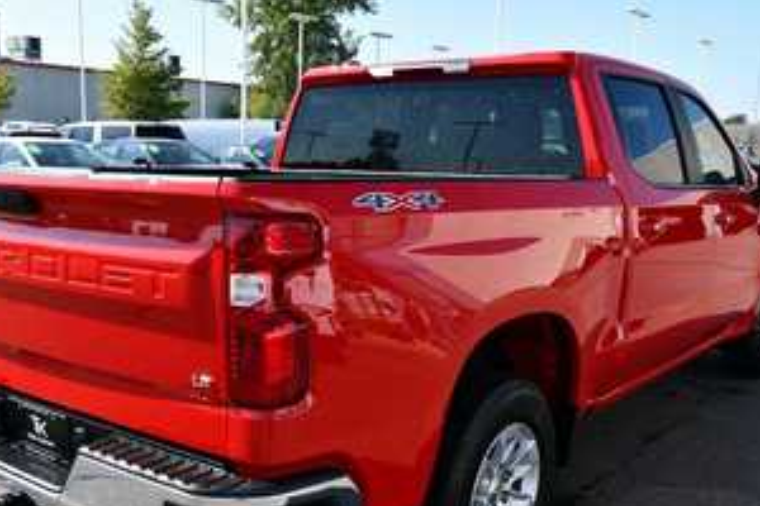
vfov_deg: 33.1
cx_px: 352
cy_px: 333
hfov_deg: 48.4
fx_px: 844
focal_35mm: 40
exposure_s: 1/250
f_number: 8
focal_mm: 20
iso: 180
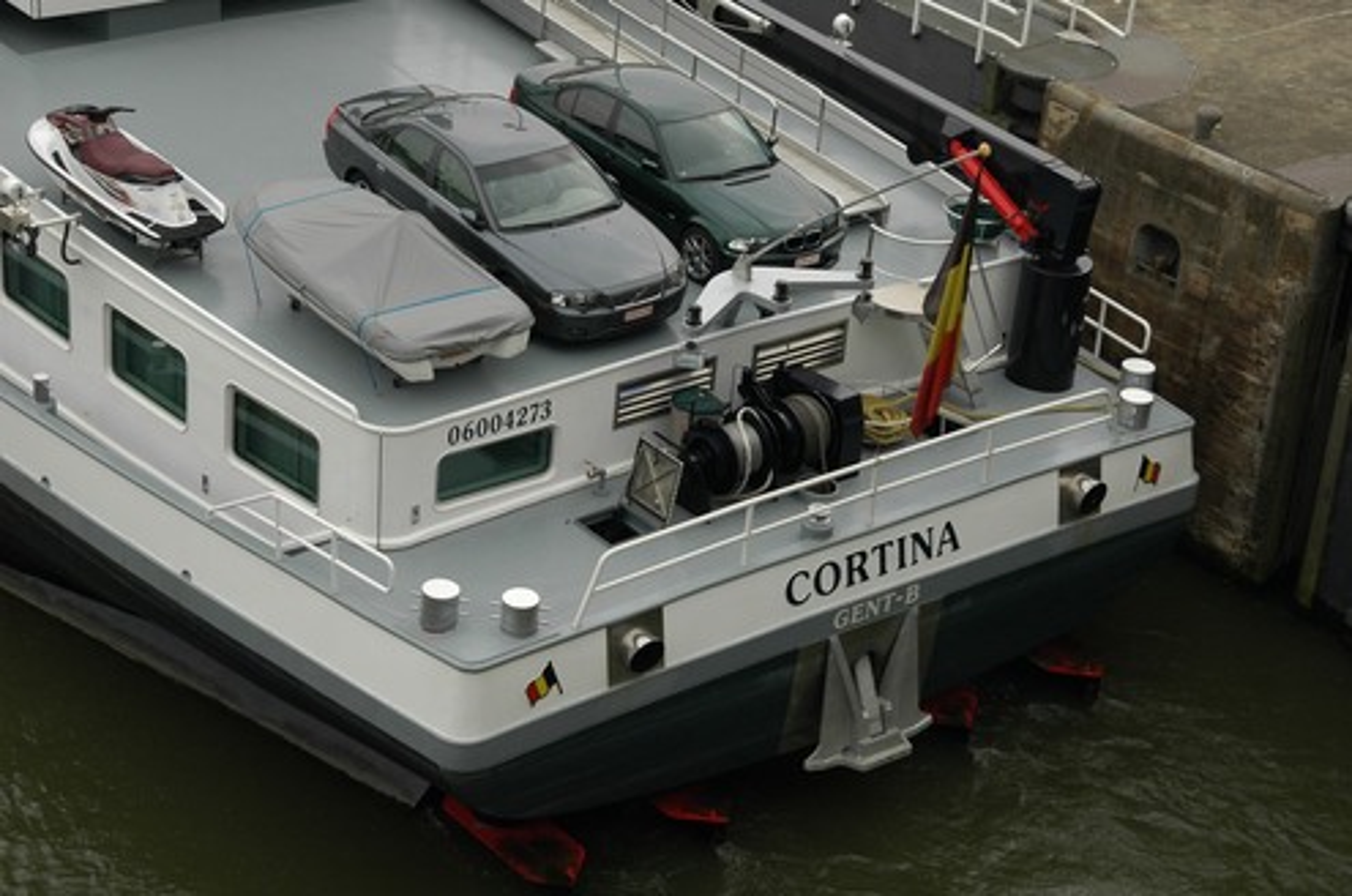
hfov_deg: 24.7
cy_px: 448
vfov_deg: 16.5
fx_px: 3092
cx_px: 676
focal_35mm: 82
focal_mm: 55
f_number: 9
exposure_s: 1/160
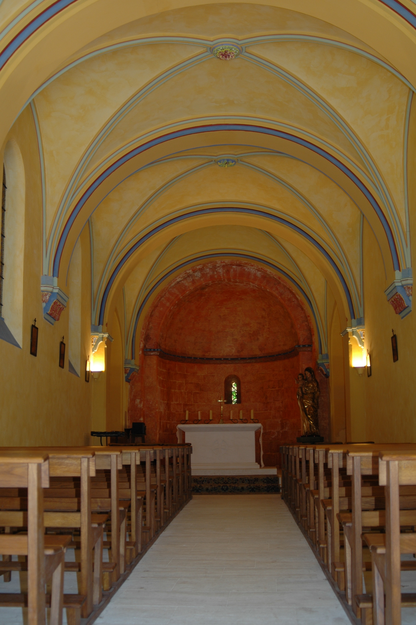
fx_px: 729
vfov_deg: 46.4
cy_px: 312
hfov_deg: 31.8
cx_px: 208
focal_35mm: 42
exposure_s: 1/60
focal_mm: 28
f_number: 3.3
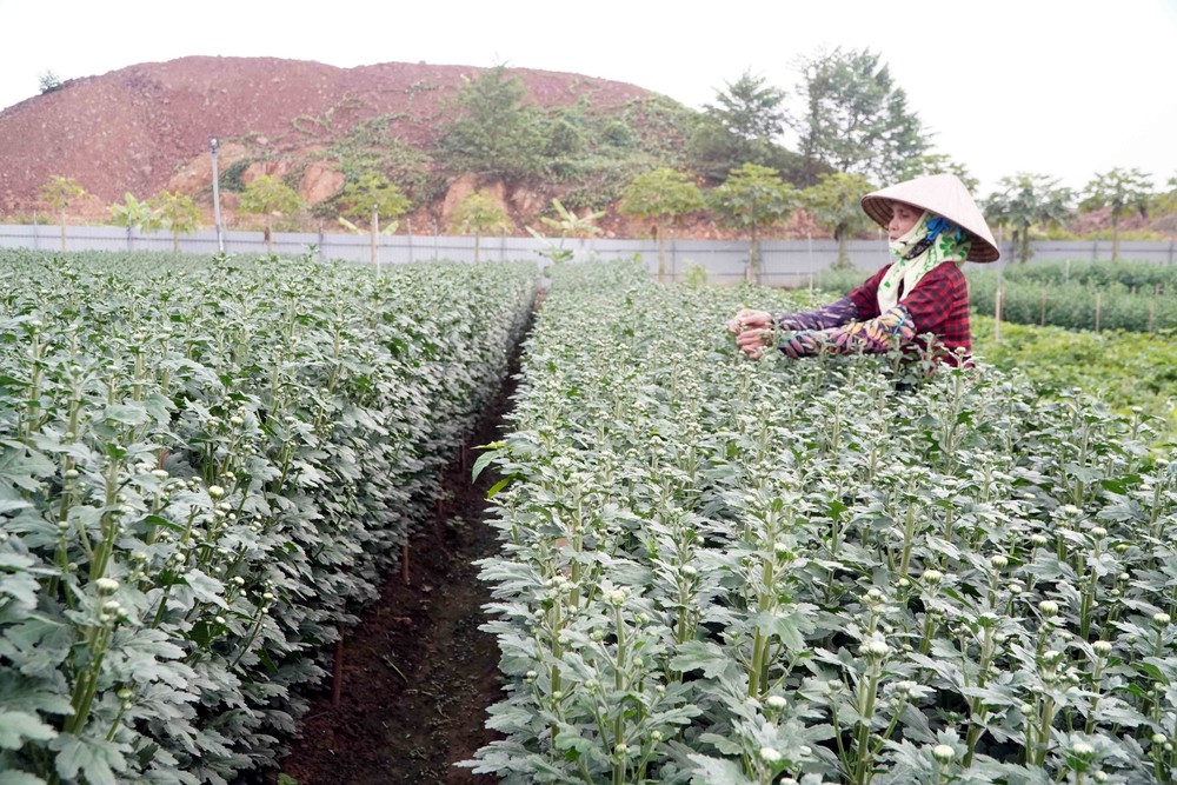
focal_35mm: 33
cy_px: 392
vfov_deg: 40.0
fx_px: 1079
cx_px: 588
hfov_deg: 57.2
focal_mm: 22
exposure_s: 1/1250
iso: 2000
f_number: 5.6
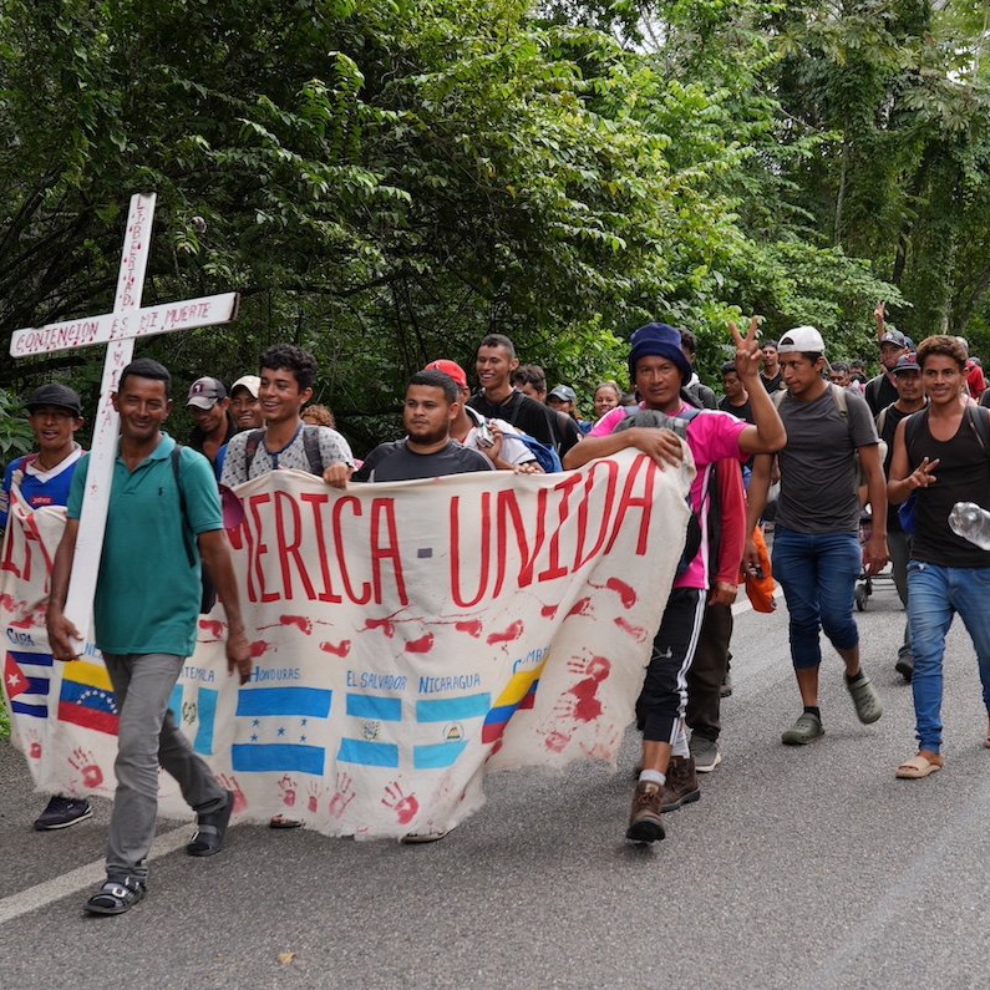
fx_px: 1909
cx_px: 606
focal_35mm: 59
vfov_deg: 29.1
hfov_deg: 29.0
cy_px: 497
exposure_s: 1/125
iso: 80
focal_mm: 46
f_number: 5.6
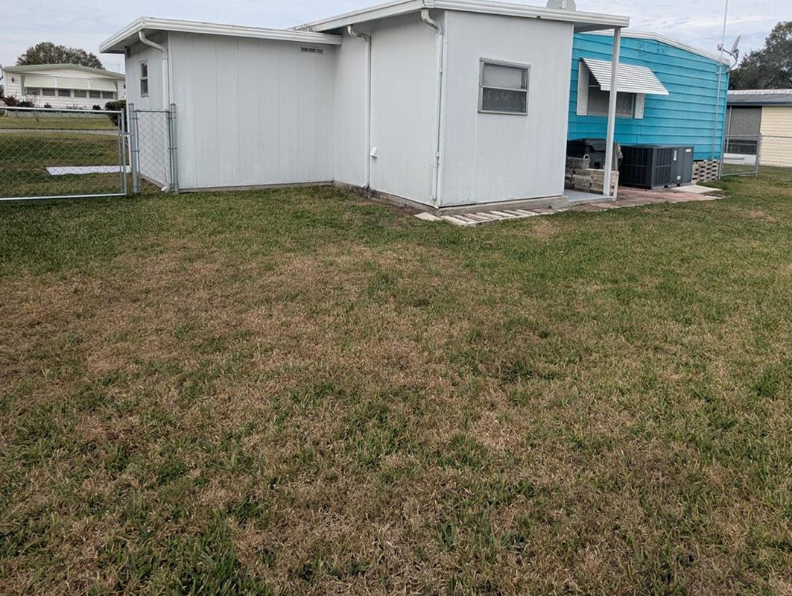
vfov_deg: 55.7
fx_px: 550
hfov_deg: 70.9
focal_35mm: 24
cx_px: 468
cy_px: 197
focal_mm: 2.35
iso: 51
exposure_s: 1/1333
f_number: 2.2
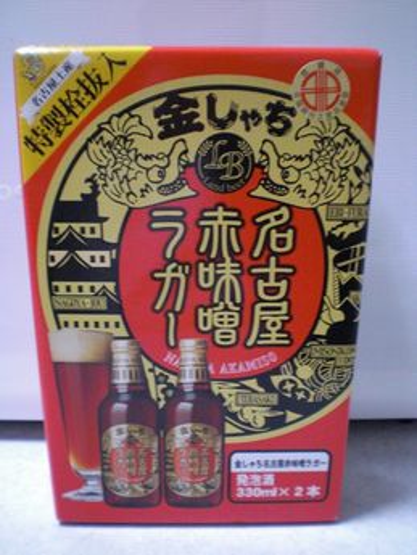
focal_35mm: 38
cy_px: 278
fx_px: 610
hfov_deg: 37.7
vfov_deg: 49.0
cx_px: 208
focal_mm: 6.3
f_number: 3.1
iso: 800
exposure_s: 1/30
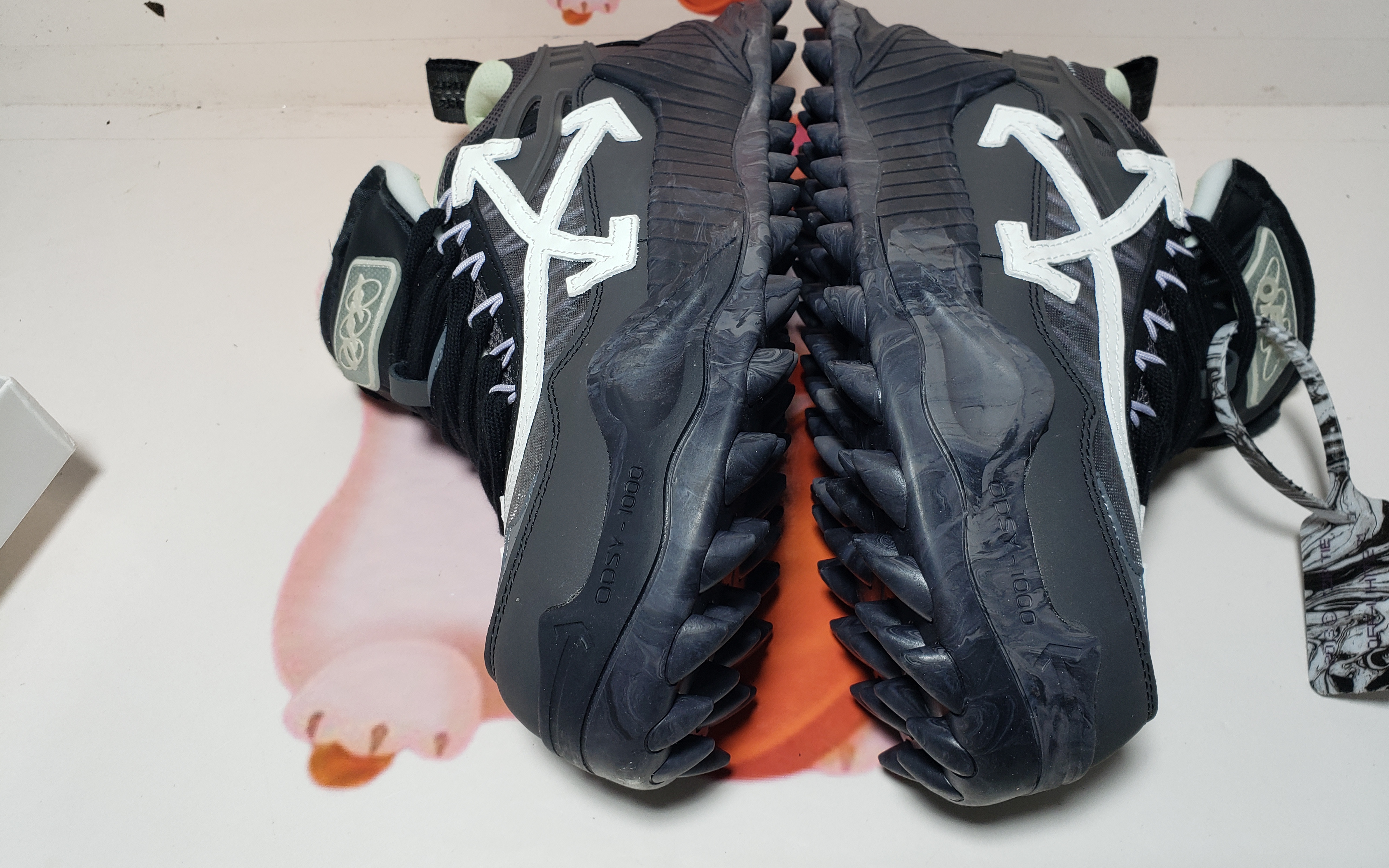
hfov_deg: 66.5
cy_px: 384
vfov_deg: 44.5
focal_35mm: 28
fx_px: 1060
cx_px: 698
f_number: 2.4
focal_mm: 4.3
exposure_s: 1/219
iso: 50
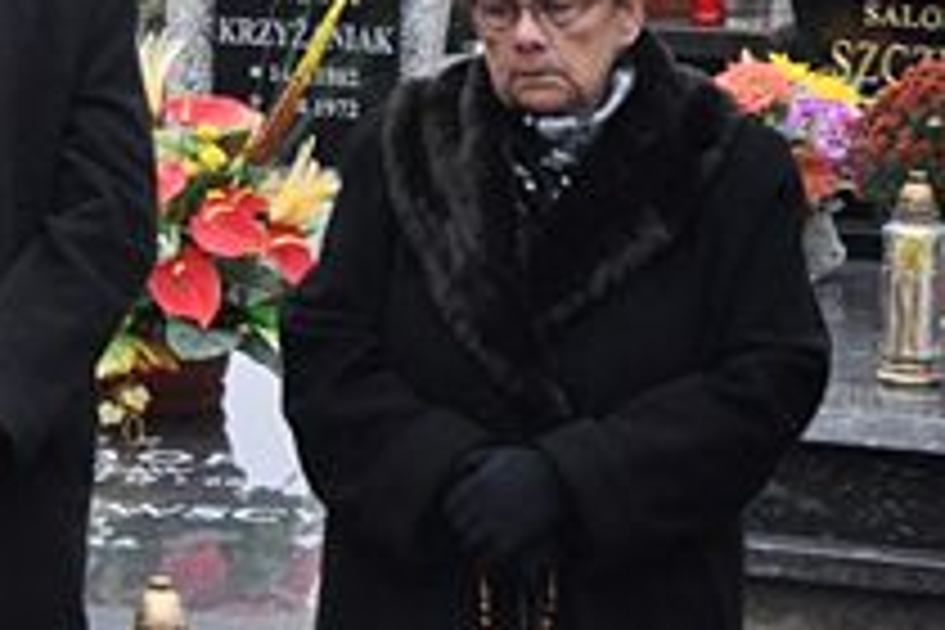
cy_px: -403
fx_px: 11129
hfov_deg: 4.8
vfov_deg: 3.2
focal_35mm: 424
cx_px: -842
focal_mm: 70
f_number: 5
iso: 800
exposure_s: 1/400
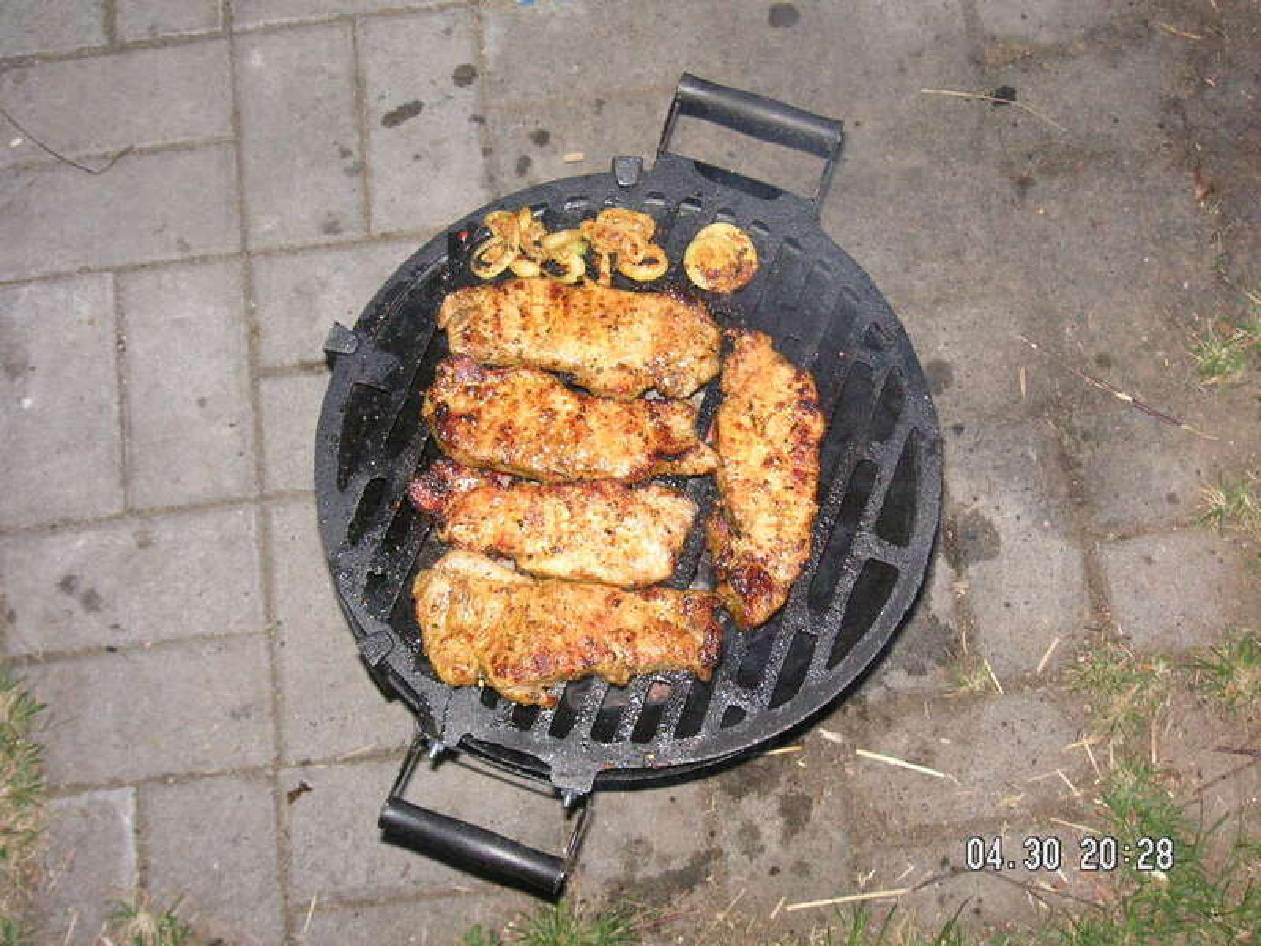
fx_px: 1712
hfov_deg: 40.4
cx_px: 630
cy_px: 473
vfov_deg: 30.9
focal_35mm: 47
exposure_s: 1/45
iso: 160
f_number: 3.3
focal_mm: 7.8
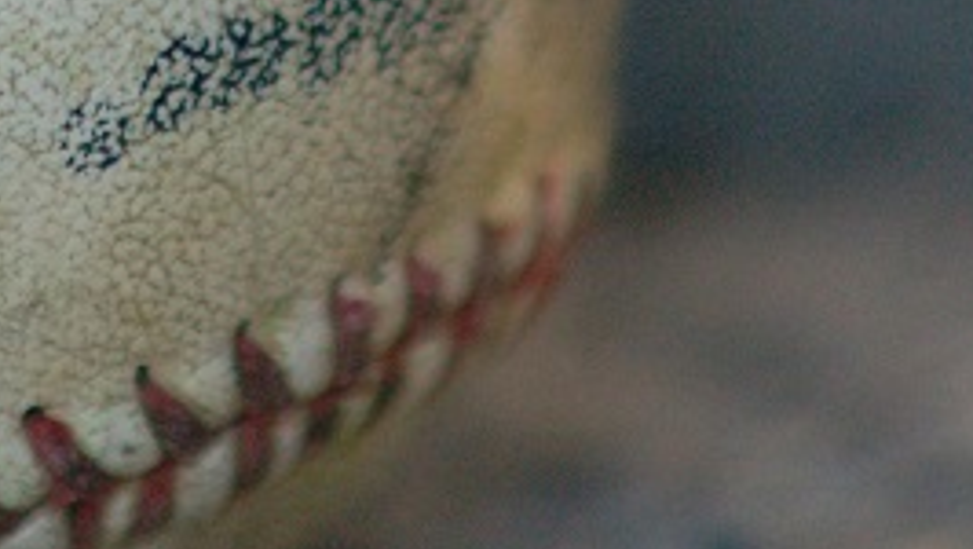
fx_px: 23415
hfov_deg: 2.4
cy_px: -289
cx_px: 223
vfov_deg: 1.3
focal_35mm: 907
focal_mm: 210
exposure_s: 1/400
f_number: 4
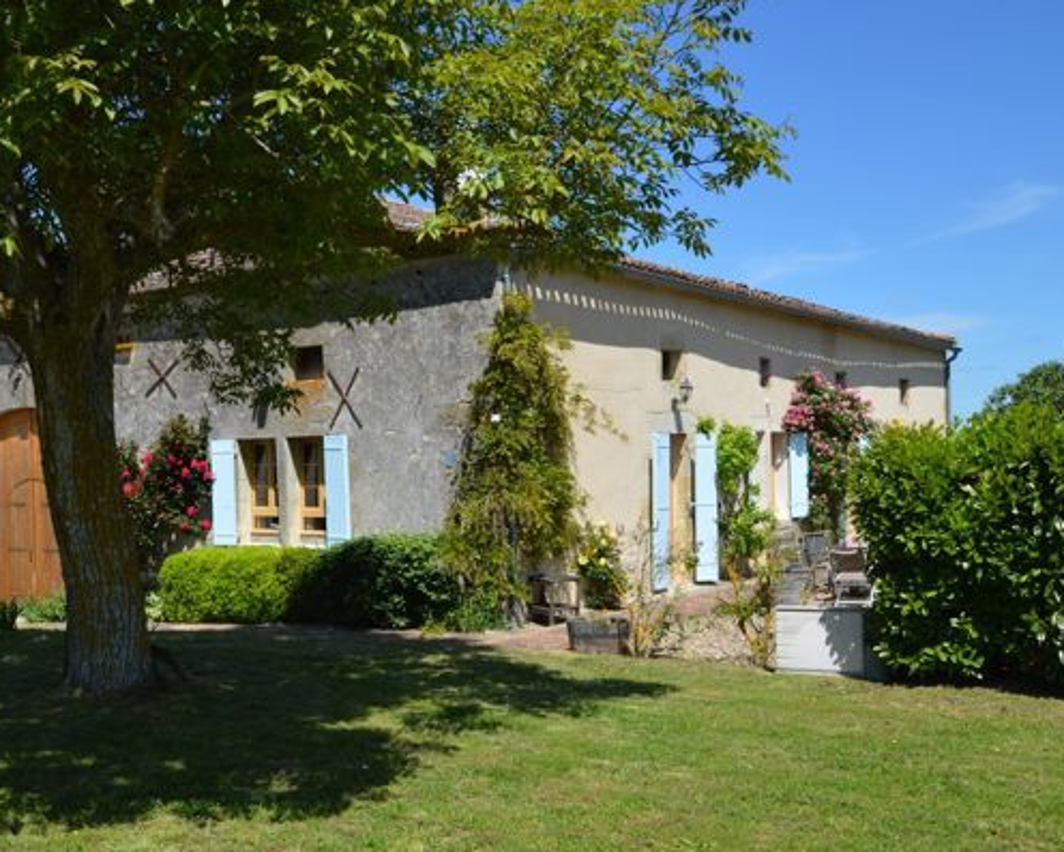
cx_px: 355
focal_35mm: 40
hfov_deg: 45.1
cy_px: 466
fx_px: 1260
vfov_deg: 37.3
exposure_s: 1/250
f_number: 8
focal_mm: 20
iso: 100
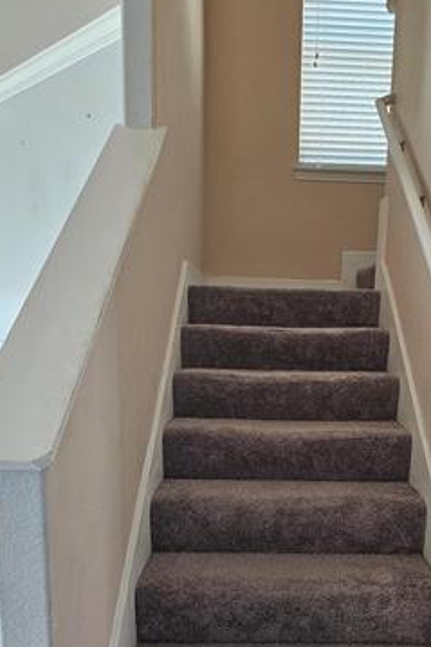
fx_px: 575
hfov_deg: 40.6
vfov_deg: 57.8
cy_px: 415
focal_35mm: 32
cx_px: 283
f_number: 1.7
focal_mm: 6.3
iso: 640
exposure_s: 1/120
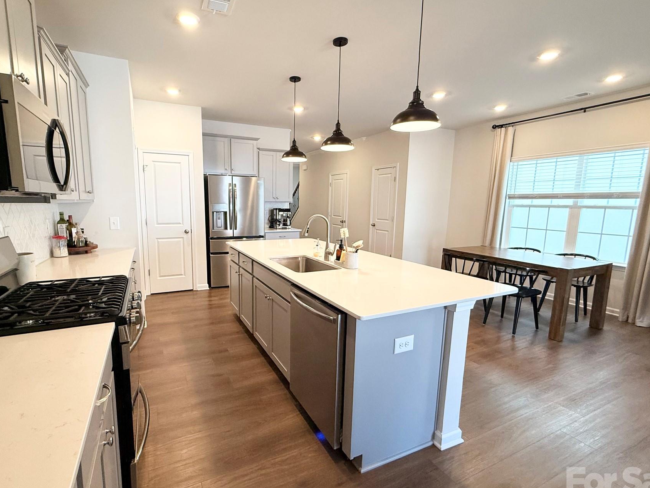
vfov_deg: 74.7
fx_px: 319
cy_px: 247
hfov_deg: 90.8
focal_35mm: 17
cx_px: 295
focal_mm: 2.22
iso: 250
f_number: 2.2
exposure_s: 1/120
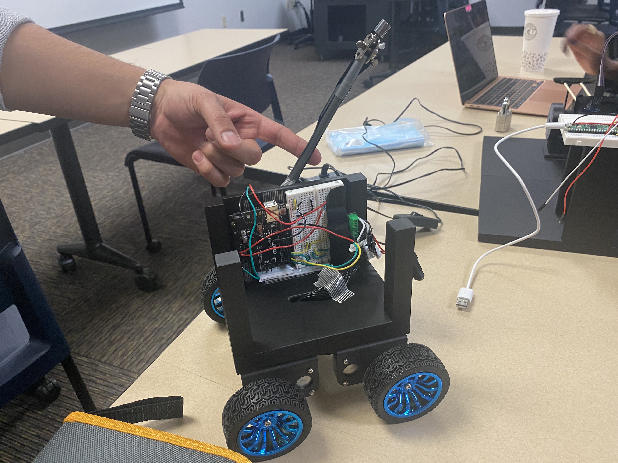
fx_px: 482
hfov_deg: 65.3
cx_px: 307
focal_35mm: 27
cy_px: 233
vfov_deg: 51.4
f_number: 1.8
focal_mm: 4.25
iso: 200
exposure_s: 1/60
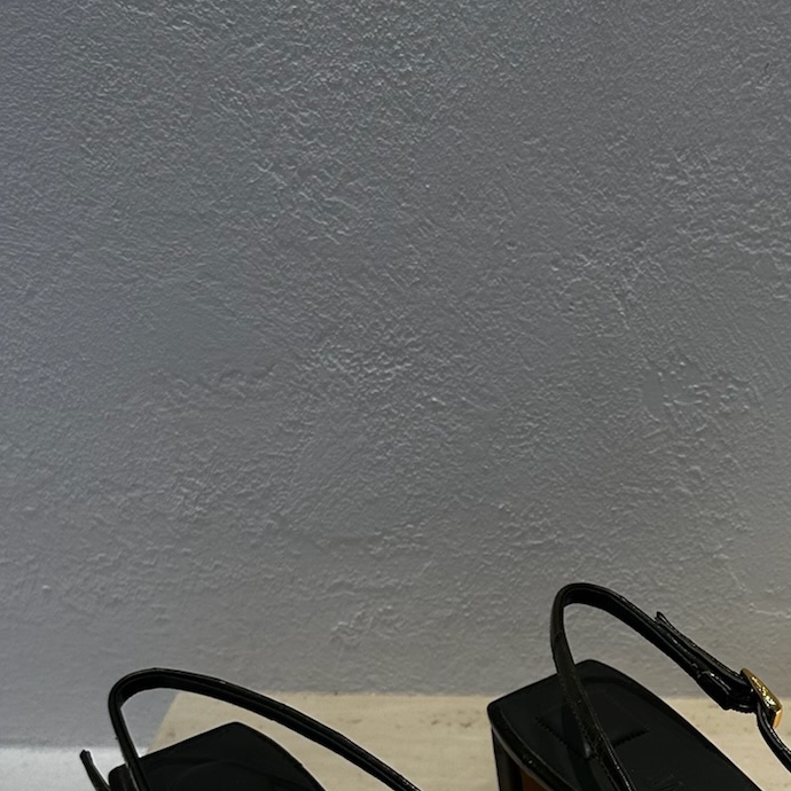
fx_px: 1629
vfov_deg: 26.5
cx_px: 705
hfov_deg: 26.4
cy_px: 686
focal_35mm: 63
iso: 80
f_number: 1.78
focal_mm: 6.86
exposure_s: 1/319
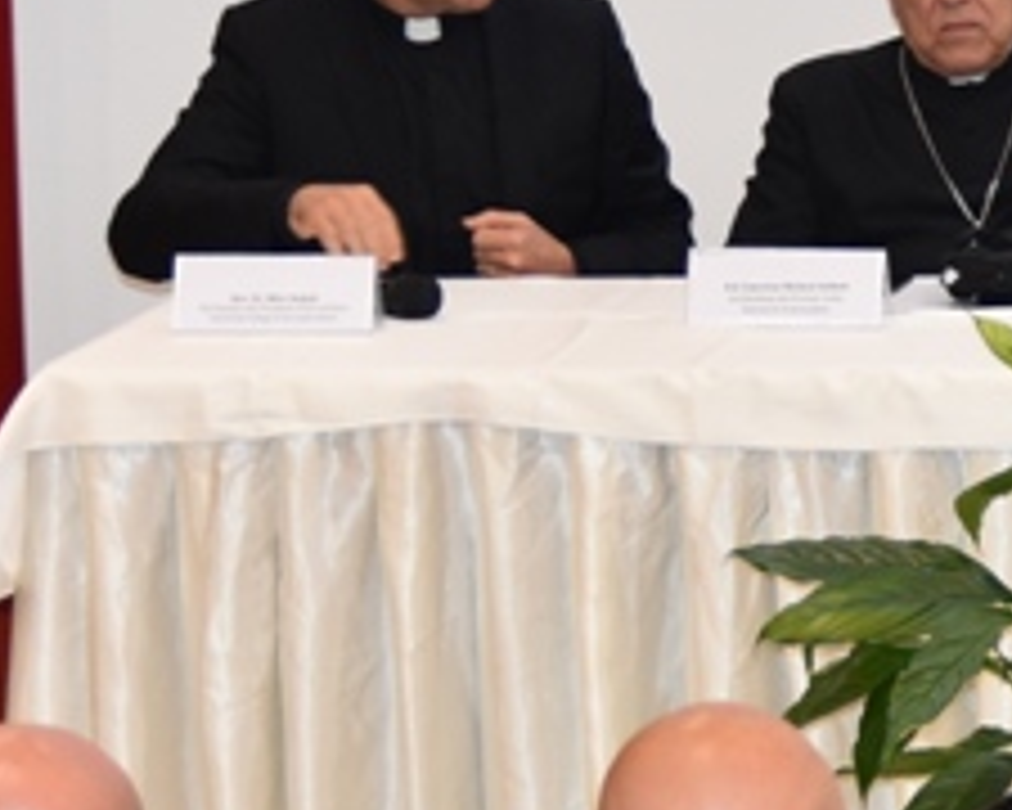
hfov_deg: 7.8
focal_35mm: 244
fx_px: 7308
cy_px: 610
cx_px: 1345
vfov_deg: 6.3
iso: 400
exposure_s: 1/80
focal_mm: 38
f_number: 2.8
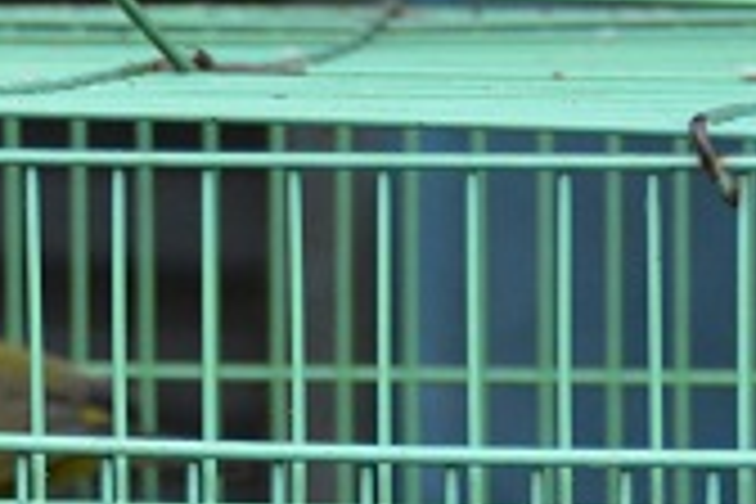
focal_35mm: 447
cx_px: 500
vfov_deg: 3.0
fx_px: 9386
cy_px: 1246
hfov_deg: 4.6
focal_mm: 50
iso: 800
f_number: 4.8
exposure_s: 1/800
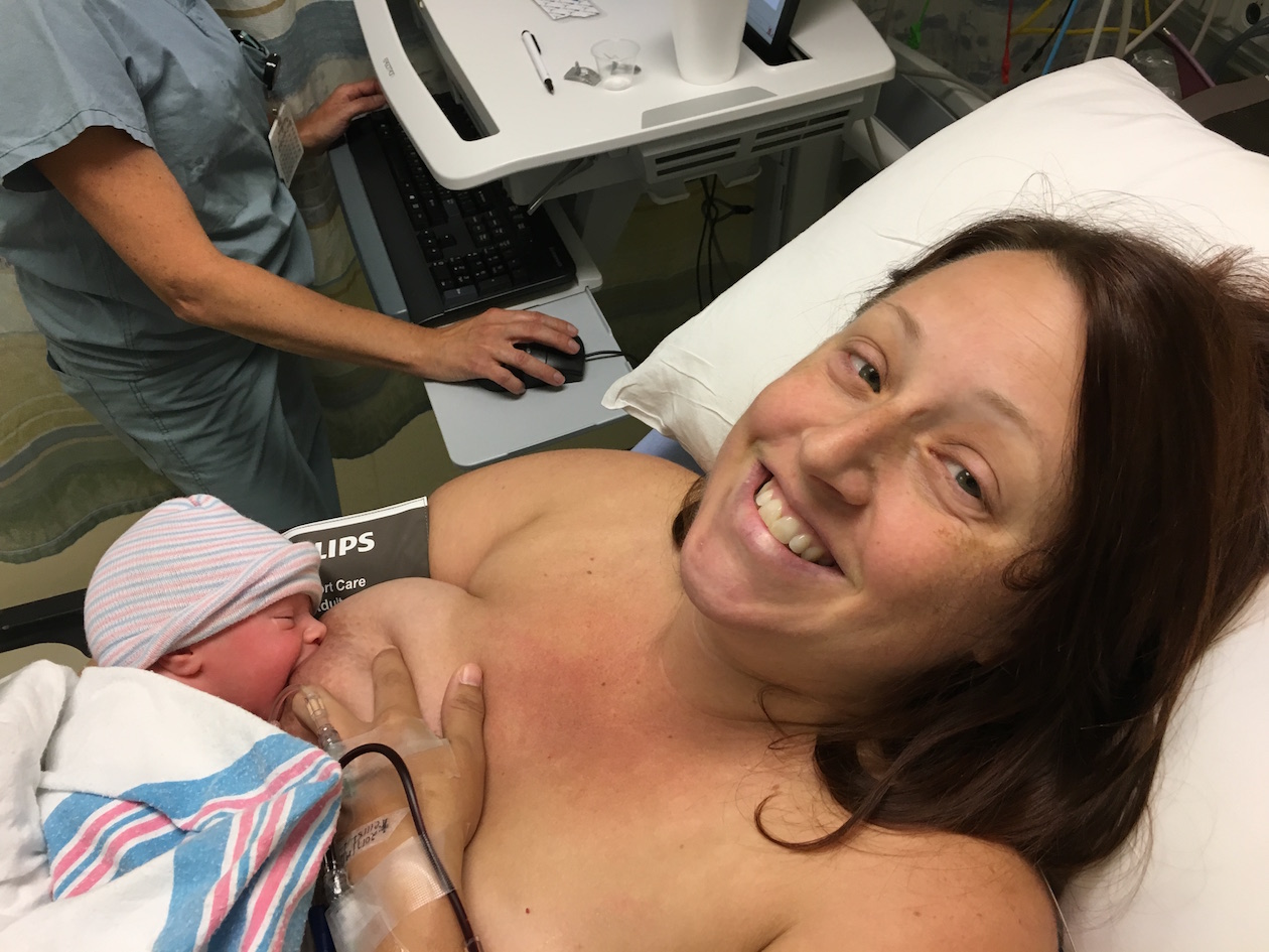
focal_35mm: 29
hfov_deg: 61.7
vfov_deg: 48.2
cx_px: 634
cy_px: 476
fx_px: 1063
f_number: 2.2
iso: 80
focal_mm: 4.15
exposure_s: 1/30
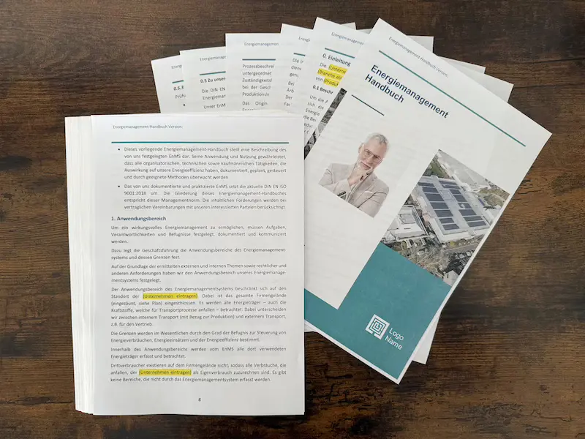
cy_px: 220
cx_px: 292
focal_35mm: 24
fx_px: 406
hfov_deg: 71.6
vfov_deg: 56.8
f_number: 1.78
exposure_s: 1/60
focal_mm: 6.76
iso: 250
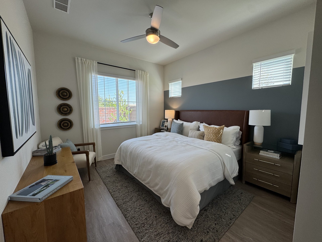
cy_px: 121
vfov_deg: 85.7
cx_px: 161
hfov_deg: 102.1
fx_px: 130
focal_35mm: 14
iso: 50
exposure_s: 1/120
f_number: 2.2
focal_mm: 2.22
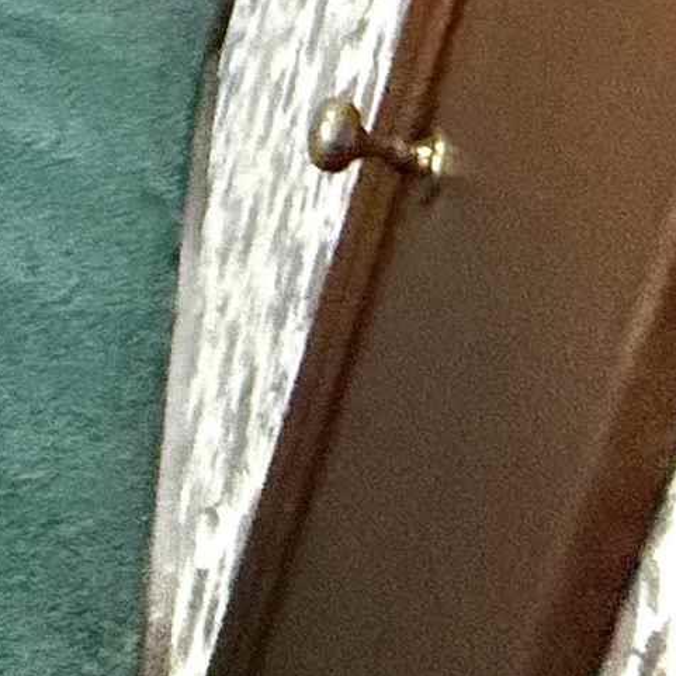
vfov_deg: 17.8
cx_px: -1380
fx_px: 1745
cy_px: -523
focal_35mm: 79
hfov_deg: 11.3
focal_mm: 2.22
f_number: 2.2
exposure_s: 1/60
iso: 400
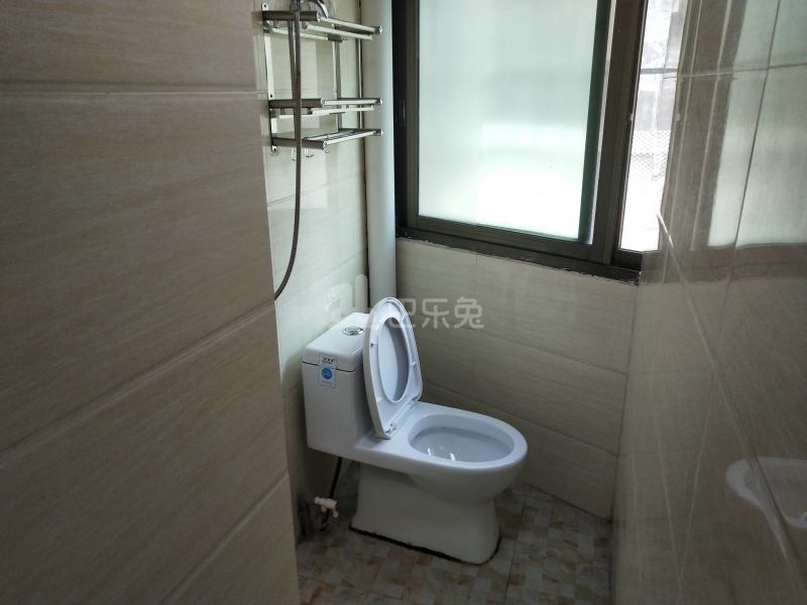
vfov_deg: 46.8
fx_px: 699
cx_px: 404
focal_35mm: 30
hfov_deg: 60.0
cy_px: 302
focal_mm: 3.95
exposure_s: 1/100
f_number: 1.8
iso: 62
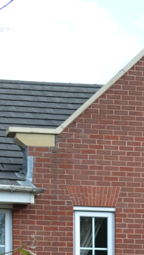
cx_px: 61
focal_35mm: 207
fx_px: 1405
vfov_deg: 10.3
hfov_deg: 5.9
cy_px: 285
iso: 100
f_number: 5.6
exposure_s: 1/125
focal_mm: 36
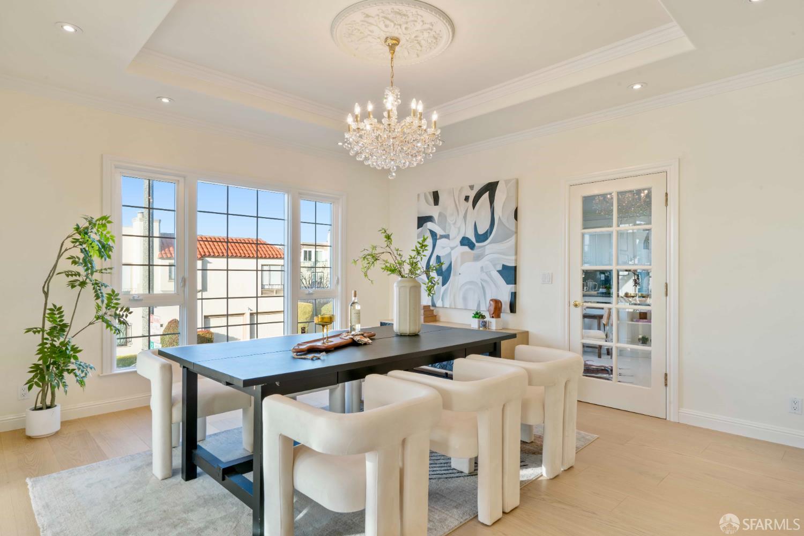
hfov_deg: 86.9
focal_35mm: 19
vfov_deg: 64.6
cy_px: 268
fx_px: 424
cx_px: 402
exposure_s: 1/6
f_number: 16
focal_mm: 19
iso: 250
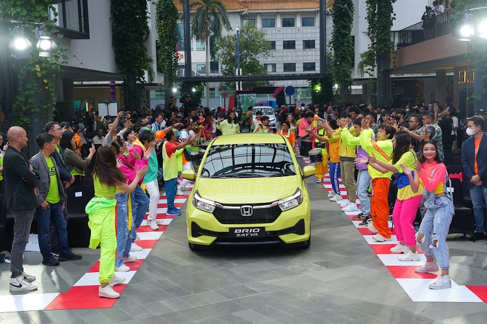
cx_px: 244
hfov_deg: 39.6
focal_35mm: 50
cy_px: 162
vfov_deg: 27.0
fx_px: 676
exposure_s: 1/250
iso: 800
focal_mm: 50
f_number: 4.5
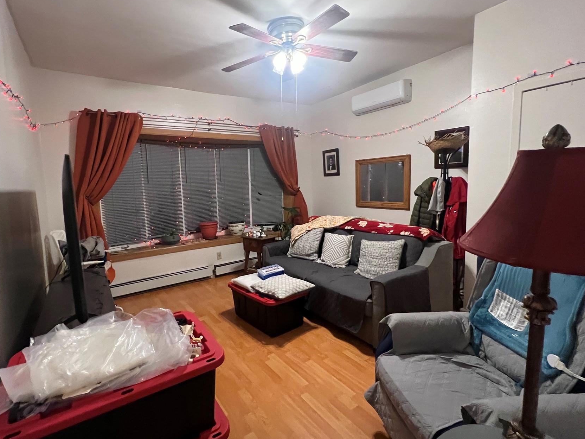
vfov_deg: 78.1
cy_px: 215
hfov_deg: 94.1
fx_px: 270
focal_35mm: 16
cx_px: 259
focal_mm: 1.57
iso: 640
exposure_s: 1/60
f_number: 1.8
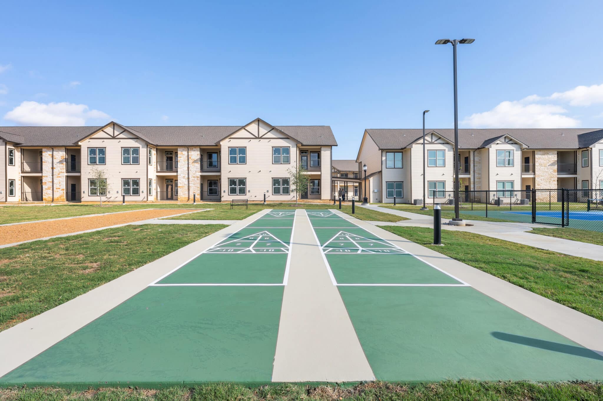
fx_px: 268
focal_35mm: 16
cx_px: 302
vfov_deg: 73.7
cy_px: 200
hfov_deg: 96.8
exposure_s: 1/800
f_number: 8
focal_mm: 16
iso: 400
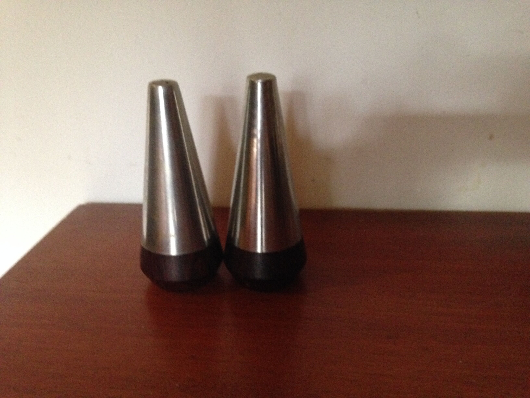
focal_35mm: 33
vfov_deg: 42.9
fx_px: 505
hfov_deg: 55.4
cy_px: 199
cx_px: 265
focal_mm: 4.12
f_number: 2.4
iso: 500
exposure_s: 1/15
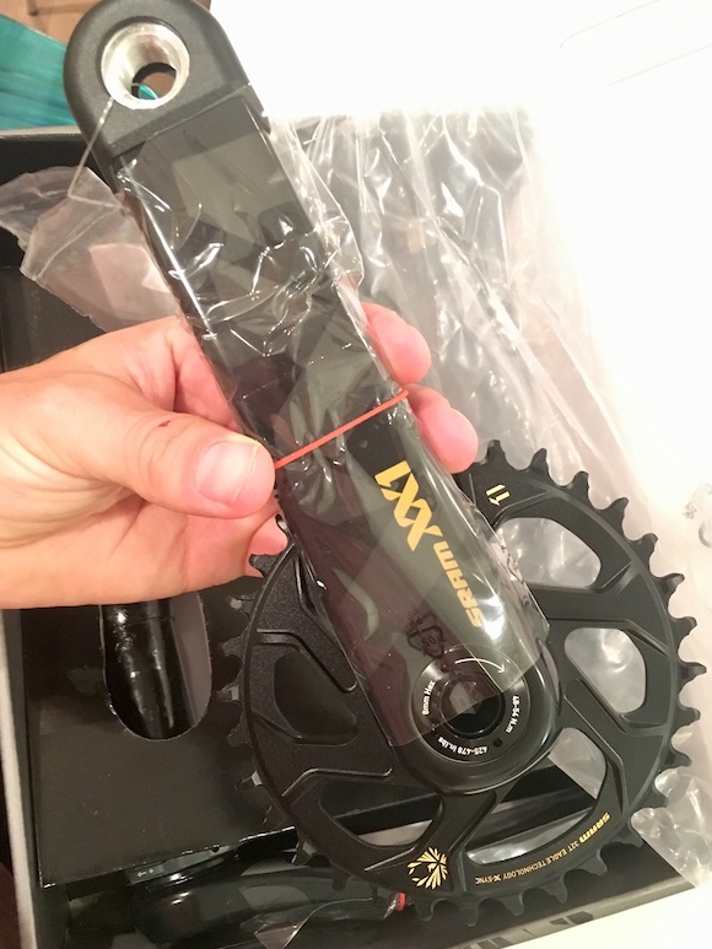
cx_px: 363
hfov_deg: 46.8
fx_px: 823
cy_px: 468
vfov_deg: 60.0
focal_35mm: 30
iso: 640
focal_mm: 4.15
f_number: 2.2
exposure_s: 1/15
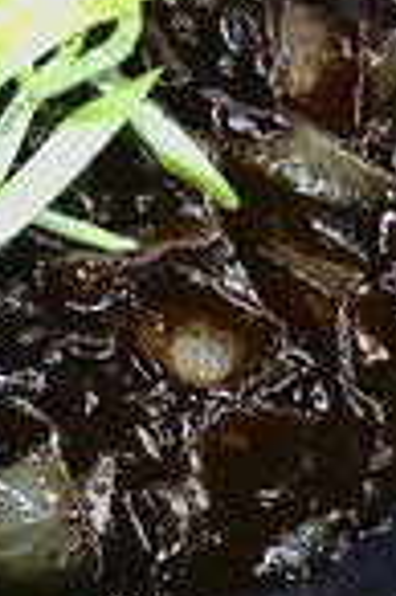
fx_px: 2183
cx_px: -776
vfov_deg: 15.4
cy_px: 488
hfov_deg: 8.7
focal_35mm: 132
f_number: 1.8
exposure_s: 1/14
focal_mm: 3.99
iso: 100
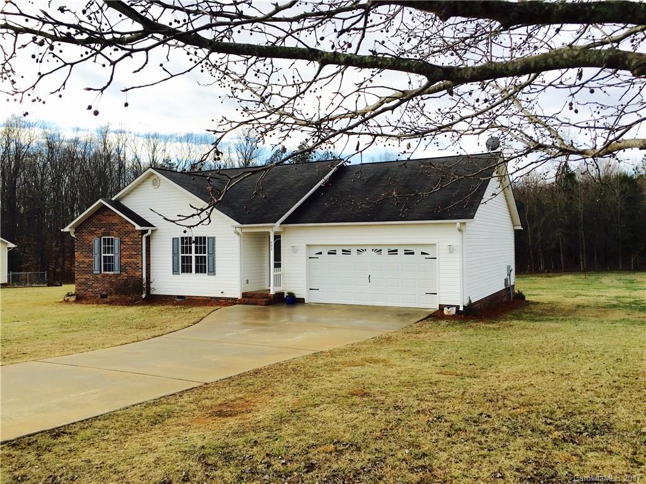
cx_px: 323
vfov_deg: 48.2
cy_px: 242
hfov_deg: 61.7
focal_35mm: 29
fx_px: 541
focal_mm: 4.15
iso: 25
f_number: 2.2
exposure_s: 1/732
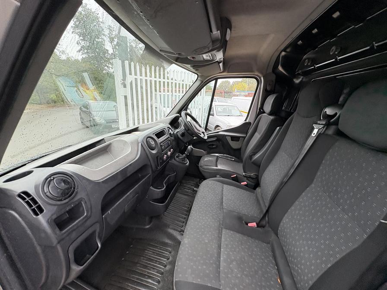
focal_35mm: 14
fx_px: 157
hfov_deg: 102.1
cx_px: 194
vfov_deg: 85.7
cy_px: 145
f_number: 2.2
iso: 100
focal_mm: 2.22
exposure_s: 1/129
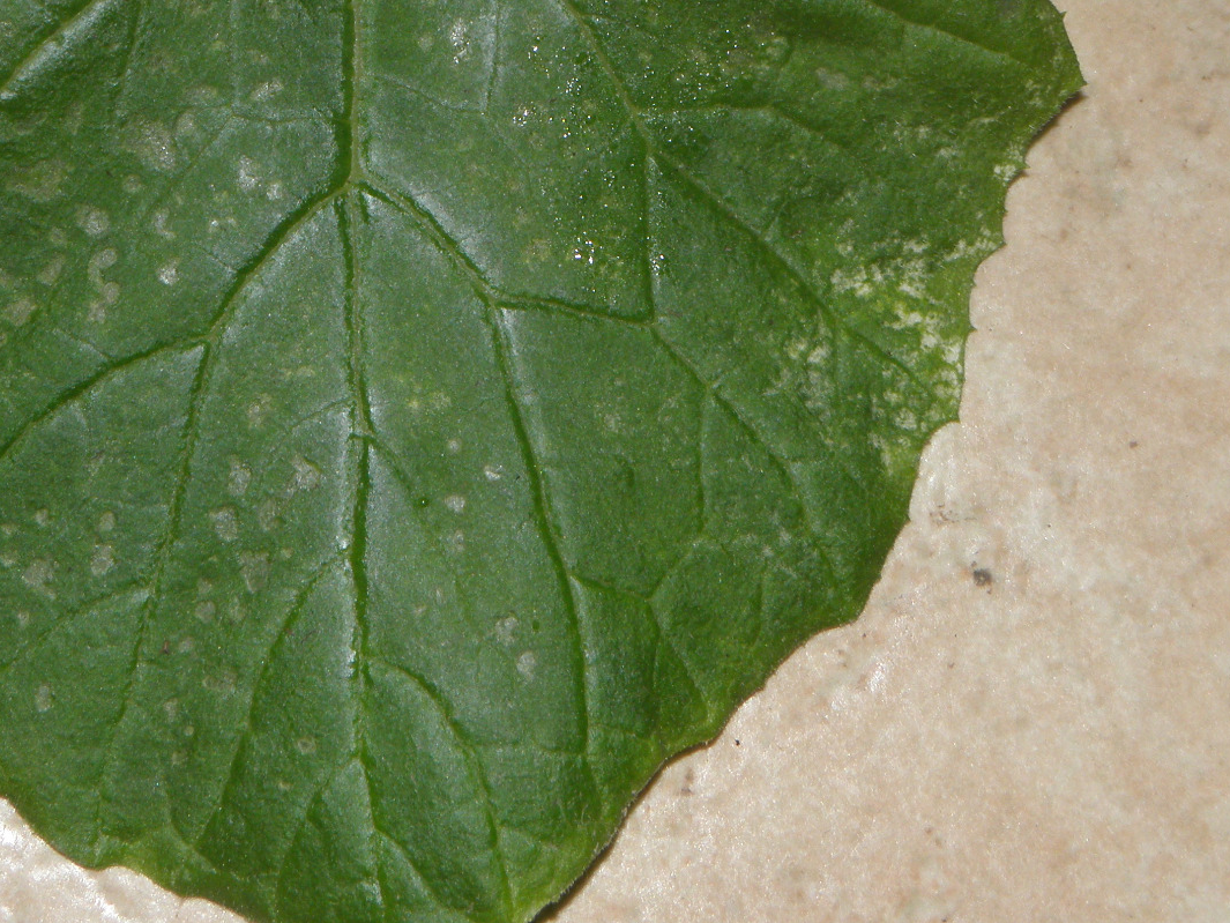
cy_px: 219
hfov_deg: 18.3
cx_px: 340
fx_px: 3802
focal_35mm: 107
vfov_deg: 13.8
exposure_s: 1/60
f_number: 5.6
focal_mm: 10.29
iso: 100
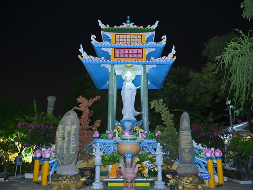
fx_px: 197
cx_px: 129
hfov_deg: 65.3
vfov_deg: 51.4
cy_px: 95
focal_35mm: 27
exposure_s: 1/60
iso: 3200
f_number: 4
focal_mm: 24
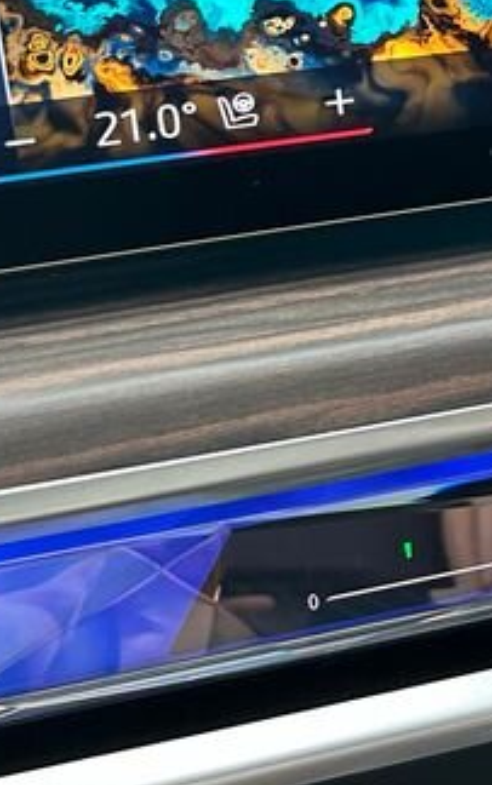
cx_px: 819
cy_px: 107
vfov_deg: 23.3
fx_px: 1863
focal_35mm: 87
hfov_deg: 13.8
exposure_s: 1/54
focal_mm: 5.7
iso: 125
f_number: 1.5
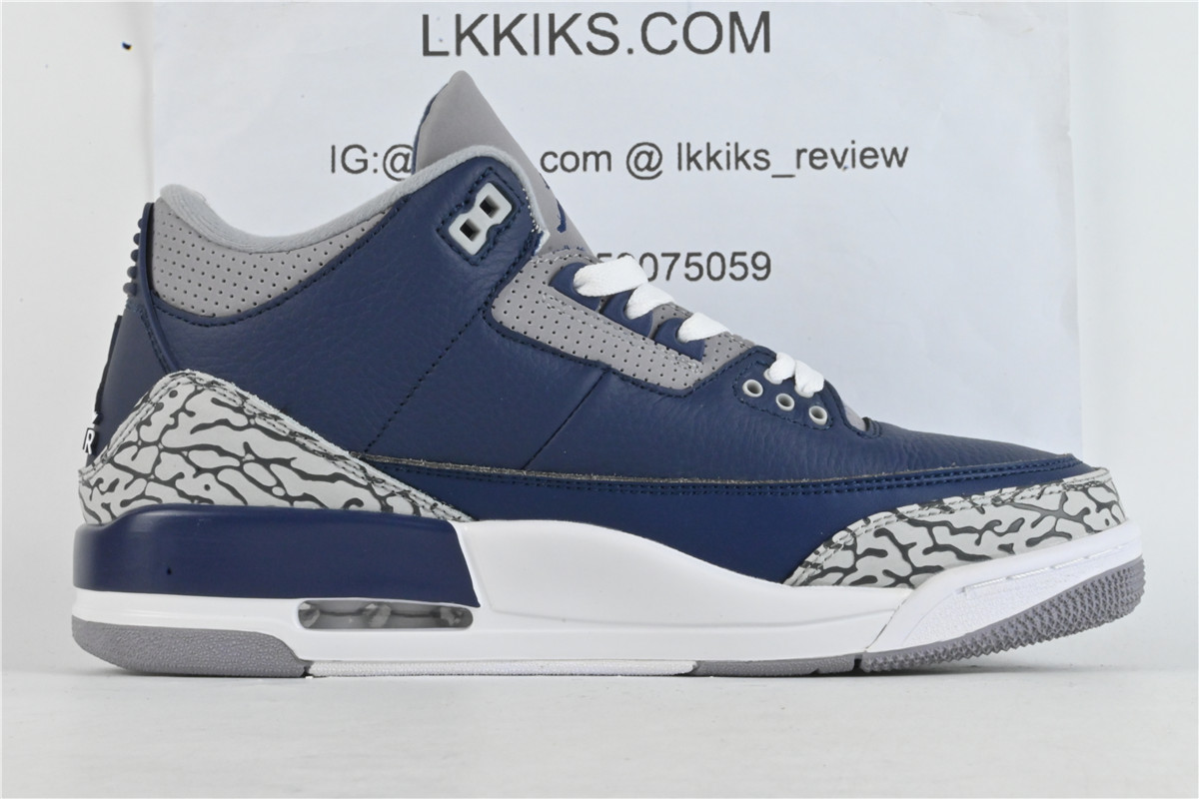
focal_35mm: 60
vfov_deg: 22.6
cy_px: 400
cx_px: 600
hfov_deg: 33.4
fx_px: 1998
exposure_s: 1/10
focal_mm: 40
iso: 1600
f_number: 36
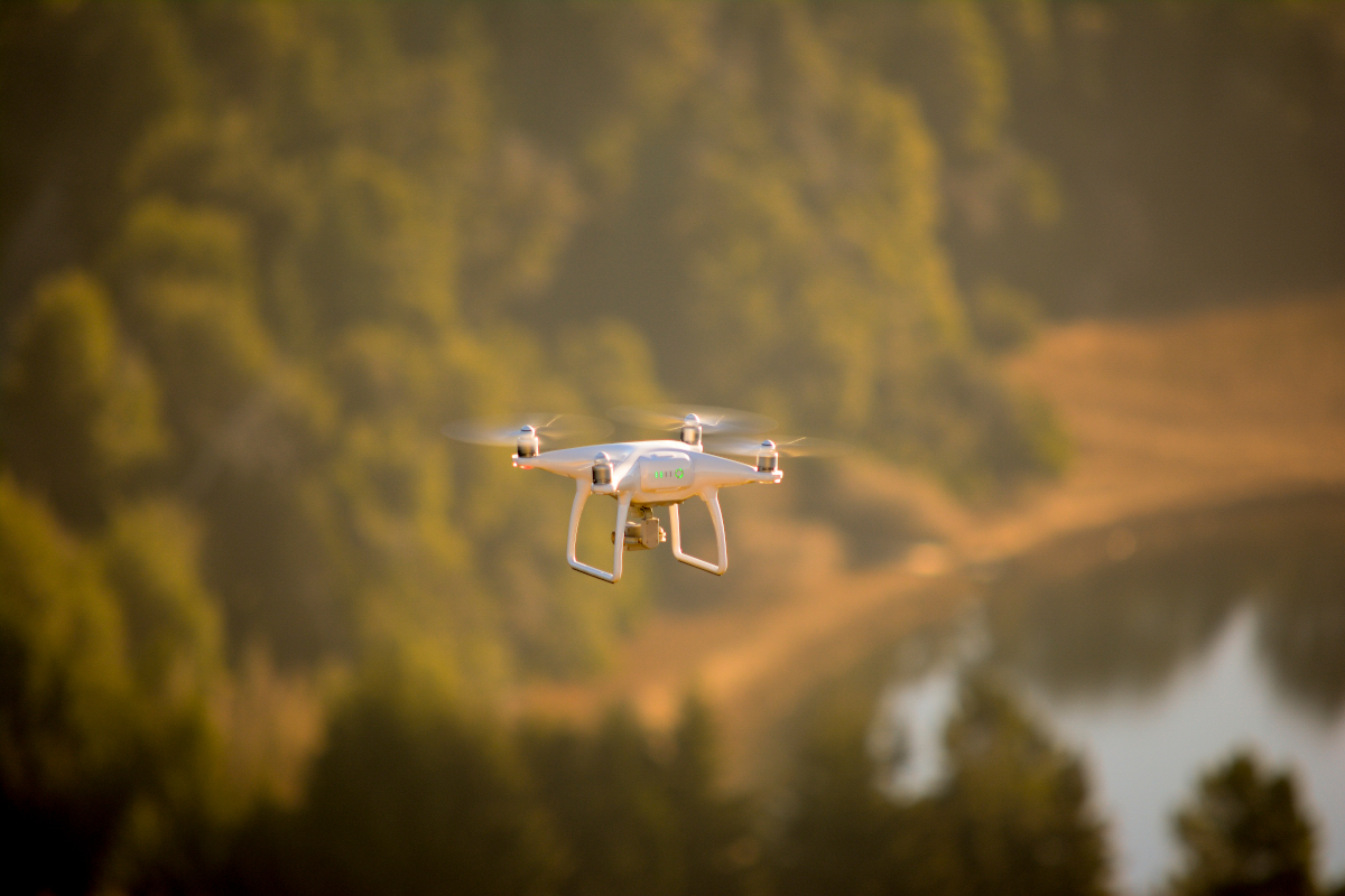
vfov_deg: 3.1
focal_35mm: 450
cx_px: 672
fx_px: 16811
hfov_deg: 4.6
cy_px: 448
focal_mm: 300
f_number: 6.3
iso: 100
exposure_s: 1/160
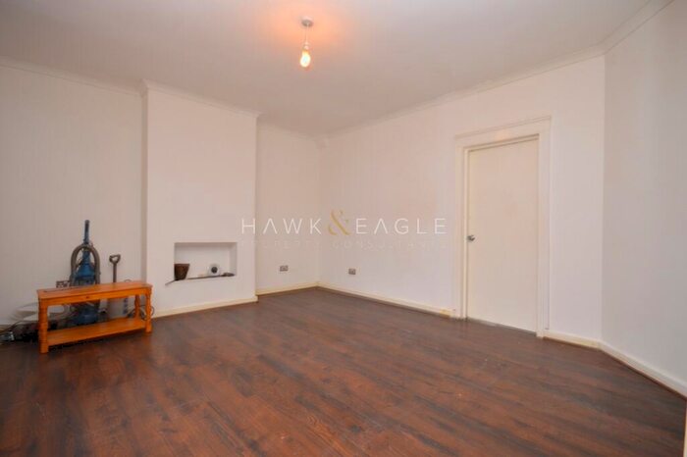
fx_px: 315
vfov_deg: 72.0
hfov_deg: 95.0
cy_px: 228
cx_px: 344
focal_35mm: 16
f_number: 6.3
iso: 100
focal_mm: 11
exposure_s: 1/6
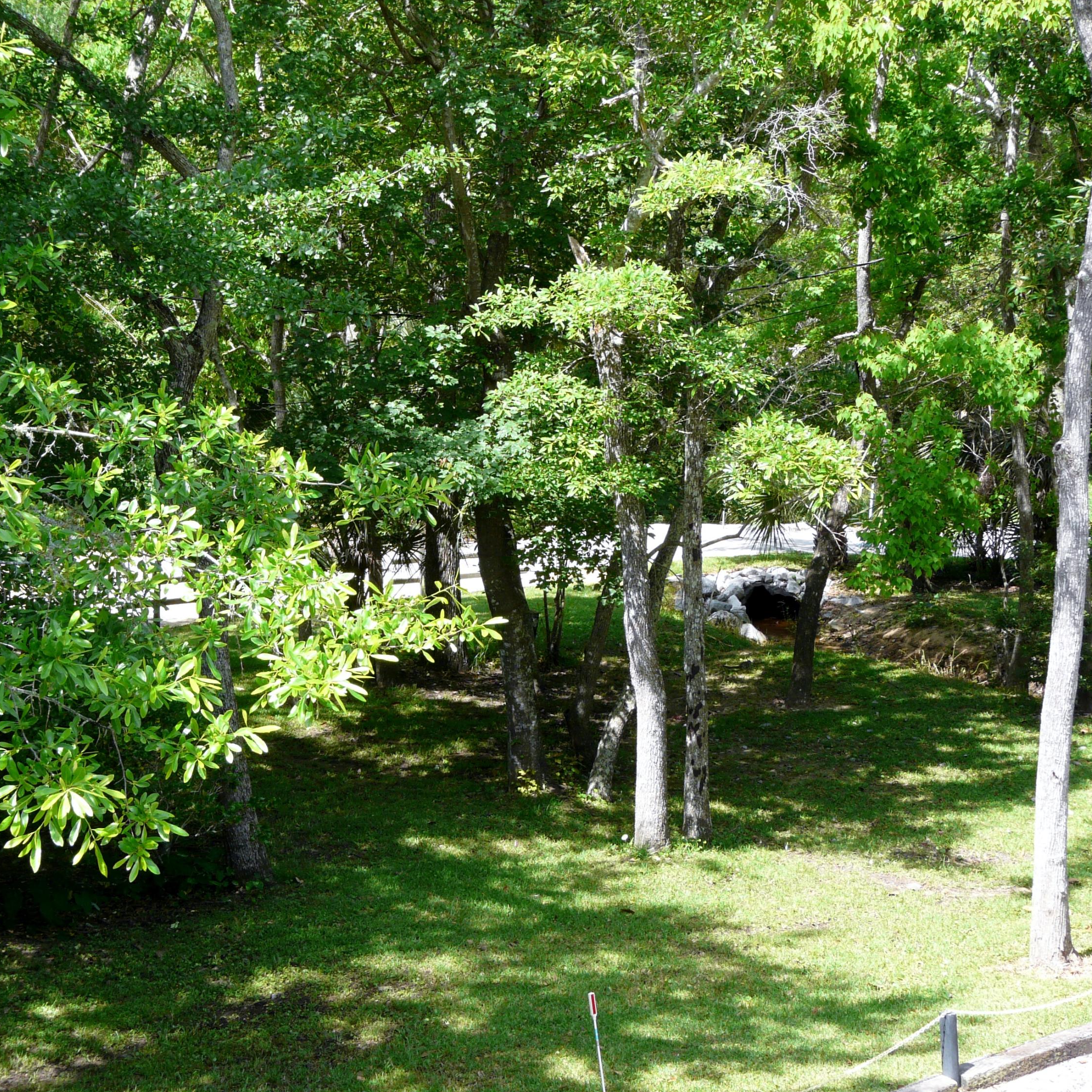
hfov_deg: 27.6
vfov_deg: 27.7
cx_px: 417
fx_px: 2213
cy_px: 543
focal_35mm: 62
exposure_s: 1/160
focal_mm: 8.5
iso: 100
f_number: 4
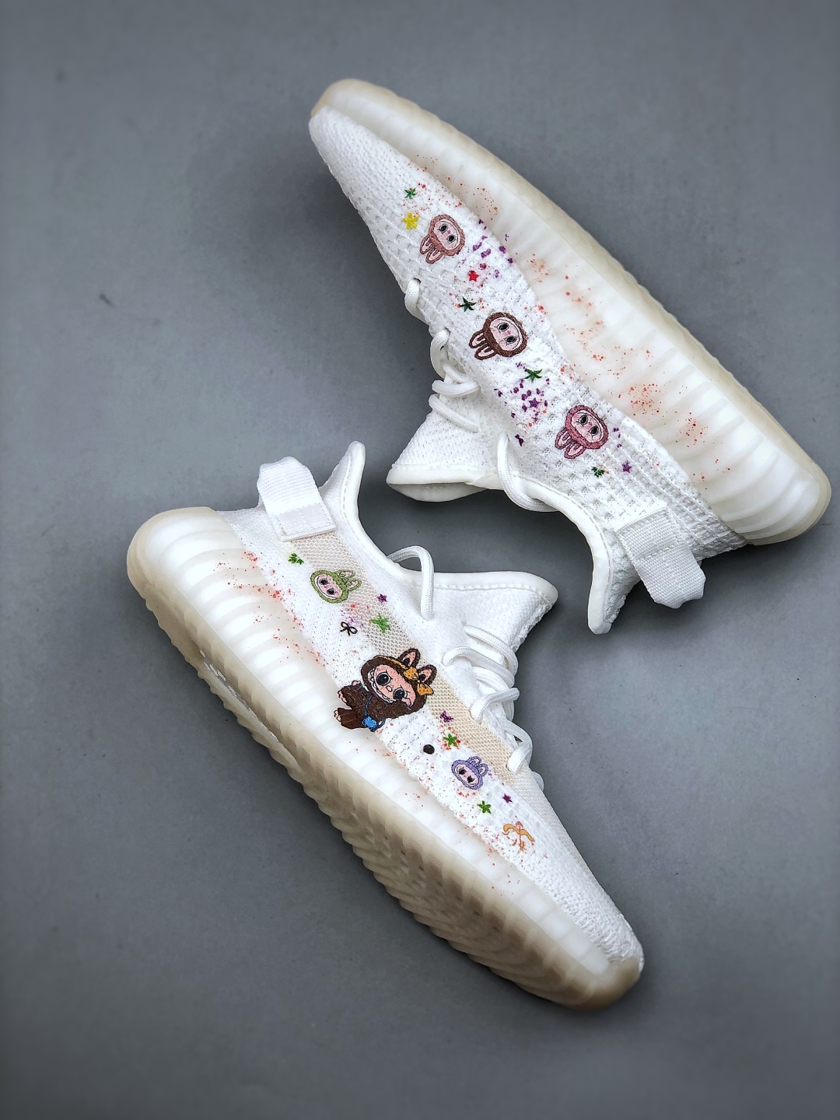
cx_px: 420
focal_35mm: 57
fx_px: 1844
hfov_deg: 25.7
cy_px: 560
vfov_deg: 33.8
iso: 25
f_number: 2.8
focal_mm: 6.6
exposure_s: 1/100
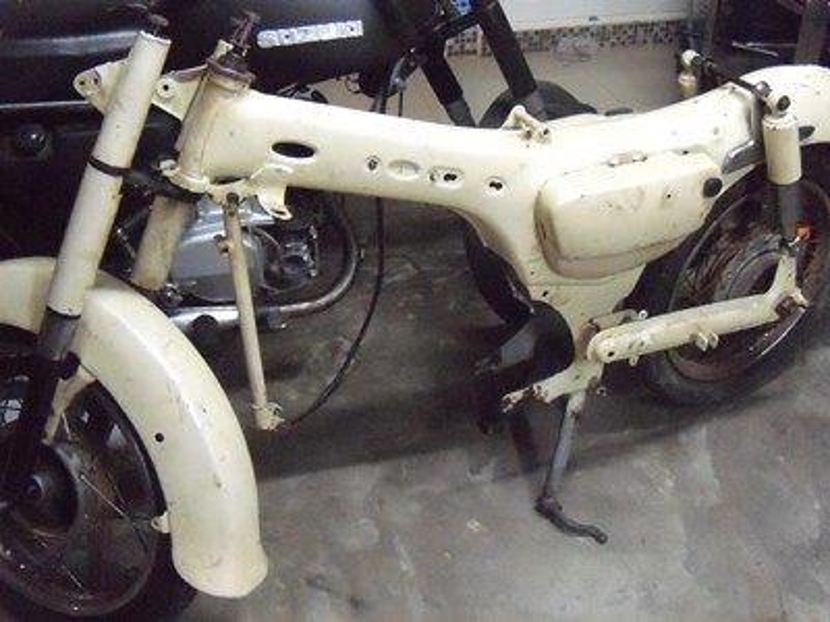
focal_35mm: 36
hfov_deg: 51.4
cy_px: 311
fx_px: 863
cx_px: 415
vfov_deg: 39.7
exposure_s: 1/15
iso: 1600
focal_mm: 6.4
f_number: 3.6
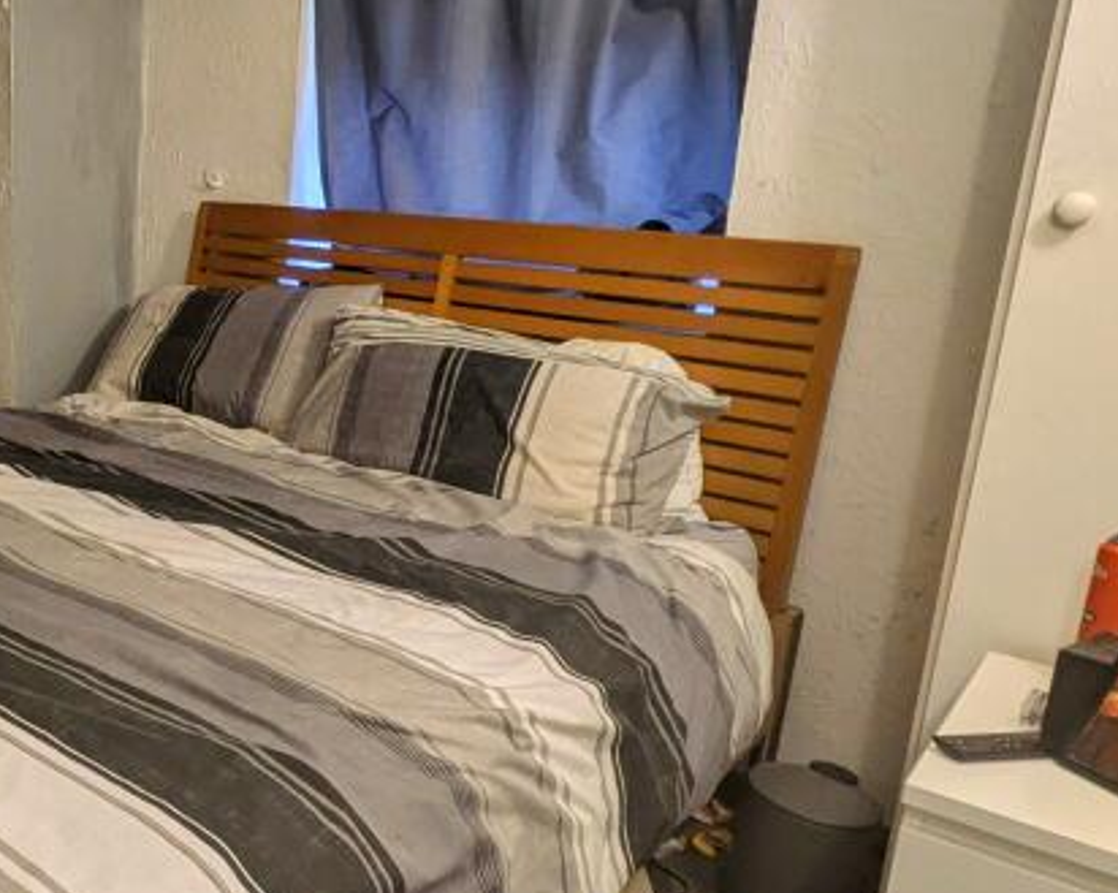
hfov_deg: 46.2
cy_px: 414
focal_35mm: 34
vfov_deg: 43.3
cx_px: 54
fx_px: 1124
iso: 104
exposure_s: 1/25
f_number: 2.2
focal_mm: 1.83
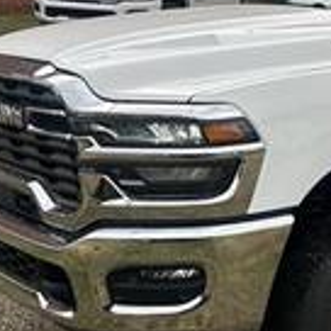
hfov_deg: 18.6
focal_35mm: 85
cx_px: 458
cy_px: 148
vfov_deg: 20.4
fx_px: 920
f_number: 1.5
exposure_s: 1/395
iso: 50
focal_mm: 5.7
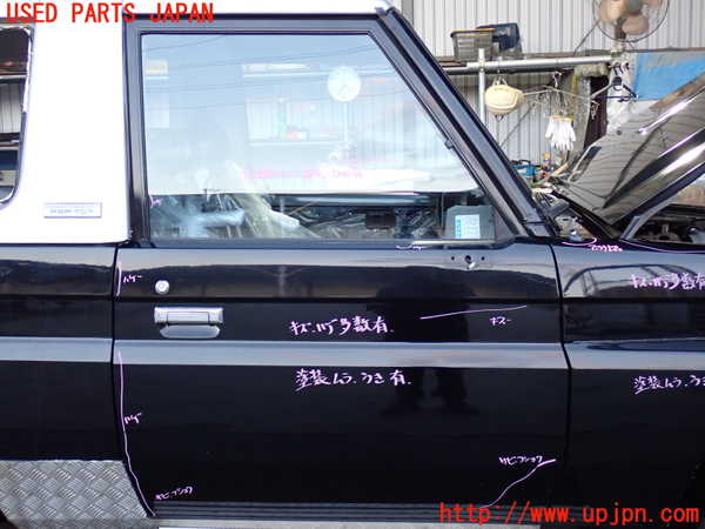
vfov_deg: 30.9
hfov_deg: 40.4
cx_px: 352
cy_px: 264
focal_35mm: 47
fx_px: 957
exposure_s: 1/50
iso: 800
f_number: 3.1
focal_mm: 8.4
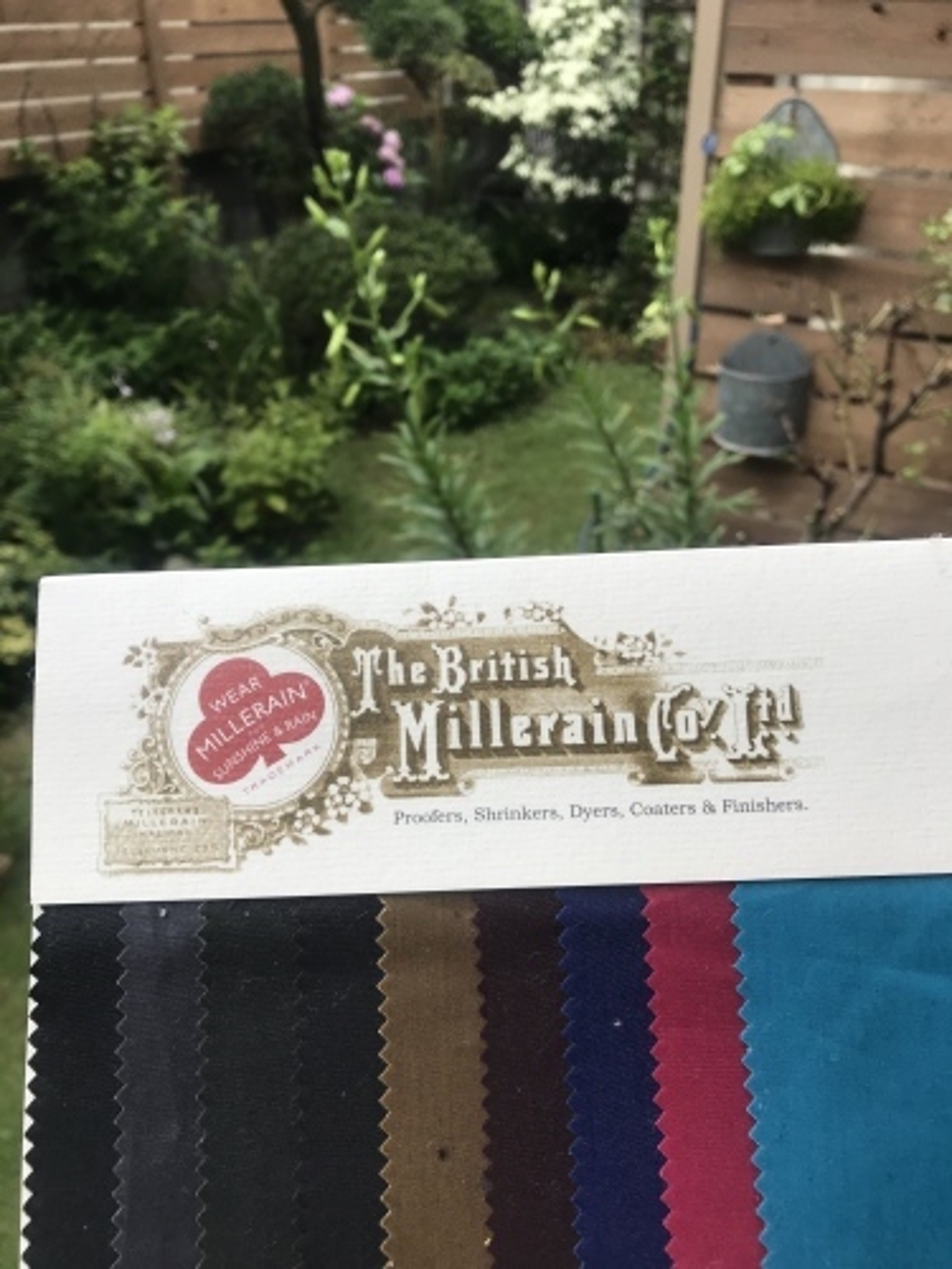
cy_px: 634
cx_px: 476
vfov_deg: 63.4
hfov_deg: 49.7
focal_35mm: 28
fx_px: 1027
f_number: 1.8
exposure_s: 1/699
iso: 20
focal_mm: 3.99
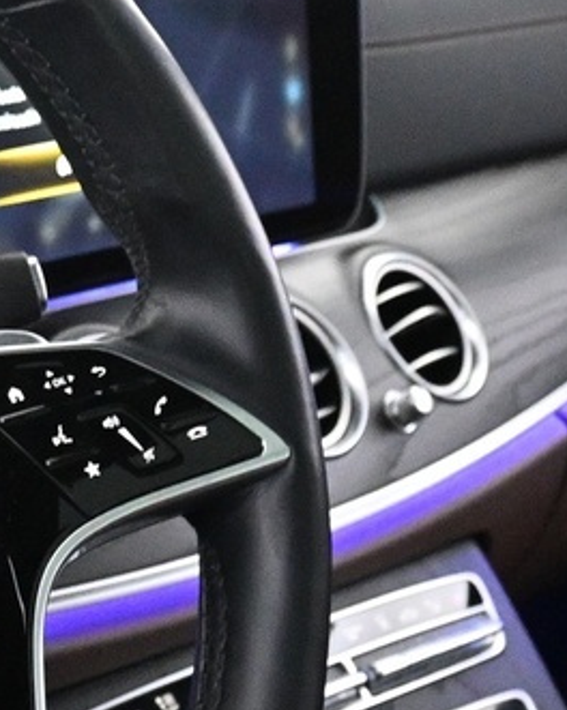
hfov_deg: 10.6
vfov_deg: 13.5
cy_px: 609
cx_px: -230
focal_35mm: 141
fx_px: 2973
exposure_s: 1/40
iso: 4000
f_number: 3.8
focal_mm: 20.5
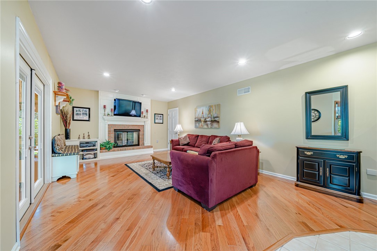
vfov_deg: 89.9
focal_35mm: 12
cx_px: 188
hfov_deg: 112.6
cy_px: 126
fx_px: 126
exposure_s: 1/4
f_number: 11
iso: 50
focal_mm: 12
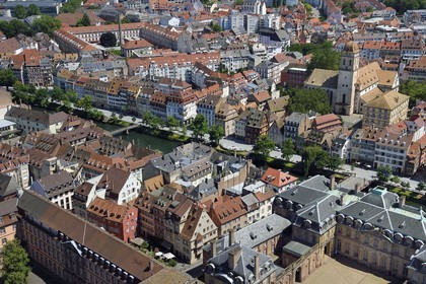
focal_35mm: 46
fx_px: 544
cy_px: 142
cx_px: 213
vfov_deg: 29.2
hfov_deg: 42.7
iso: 200
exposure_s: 1/320
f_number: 13
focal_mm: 46
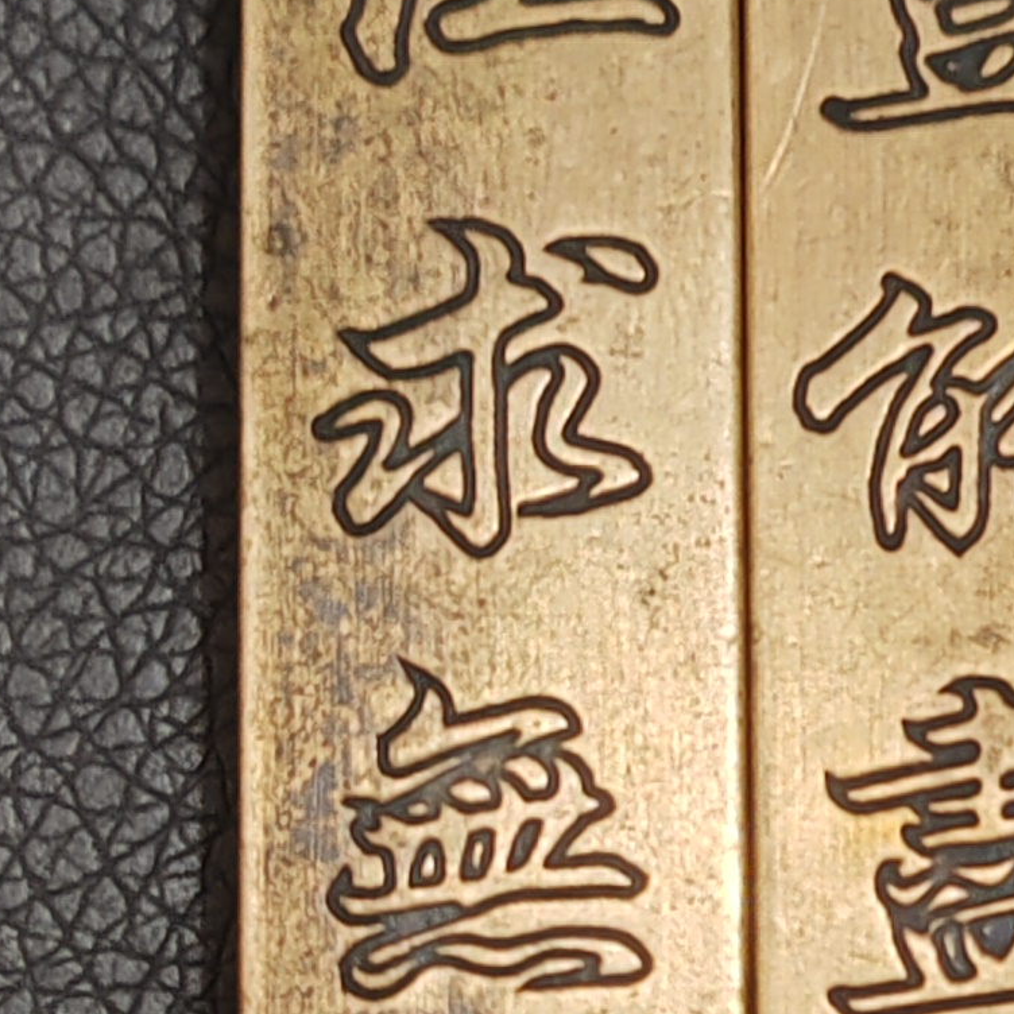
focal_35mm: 129
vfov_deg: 13.2
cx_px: 874
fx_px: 4275
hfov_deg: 13.4
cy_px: 1177
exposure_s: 1/50
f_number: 1.9
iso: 1250
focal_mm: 6.12
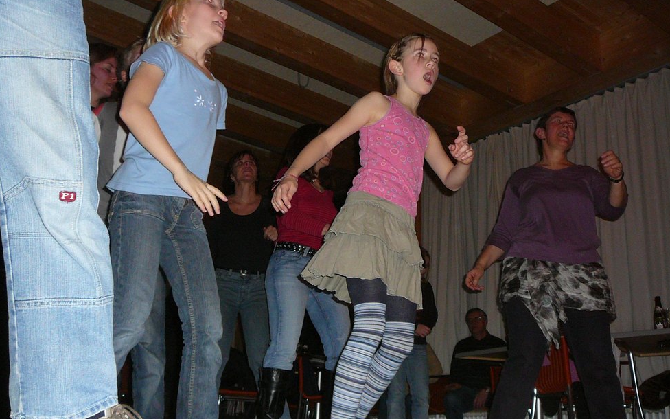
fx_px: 694
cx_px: 339
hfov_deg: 51.5
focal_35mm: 38
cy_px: 251
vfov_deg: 33.5
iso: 200
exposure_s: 1/30
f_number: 2.8
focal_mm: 5.2
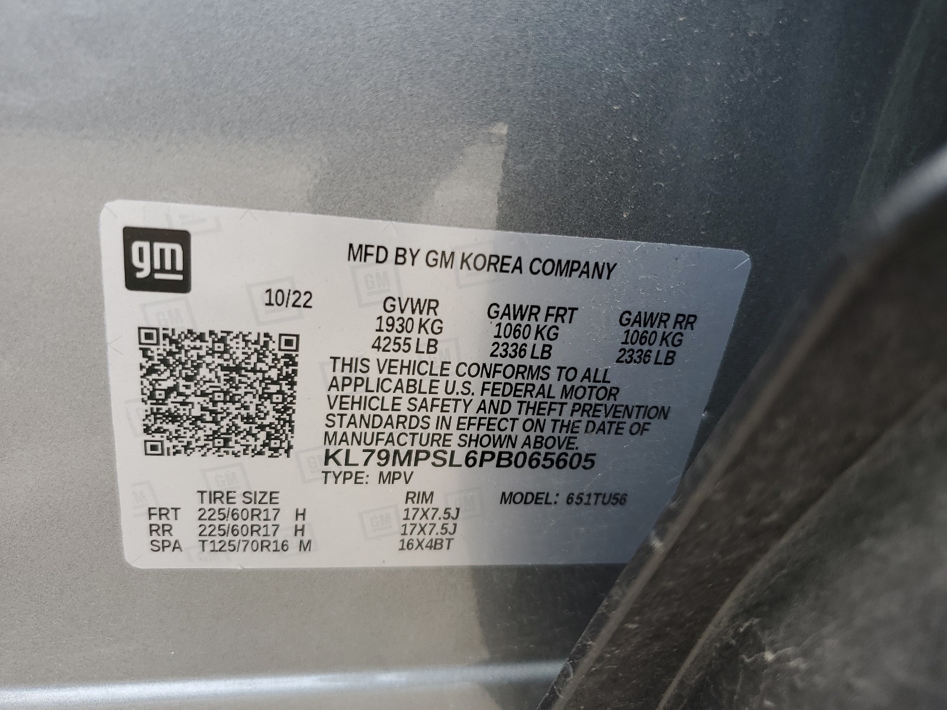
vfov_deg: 53.1
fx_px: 711
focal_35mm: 26
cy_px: 355
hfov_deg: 67.3
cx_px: 474
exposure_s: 1/135
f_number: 1.5
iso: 50
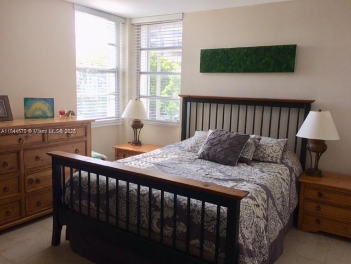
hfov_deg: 61.7
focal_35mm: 29
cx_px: 176
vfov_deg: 48.2
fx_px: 294
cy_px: 132
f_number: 2.2
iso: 32
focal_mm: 4.15
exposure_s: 1/120
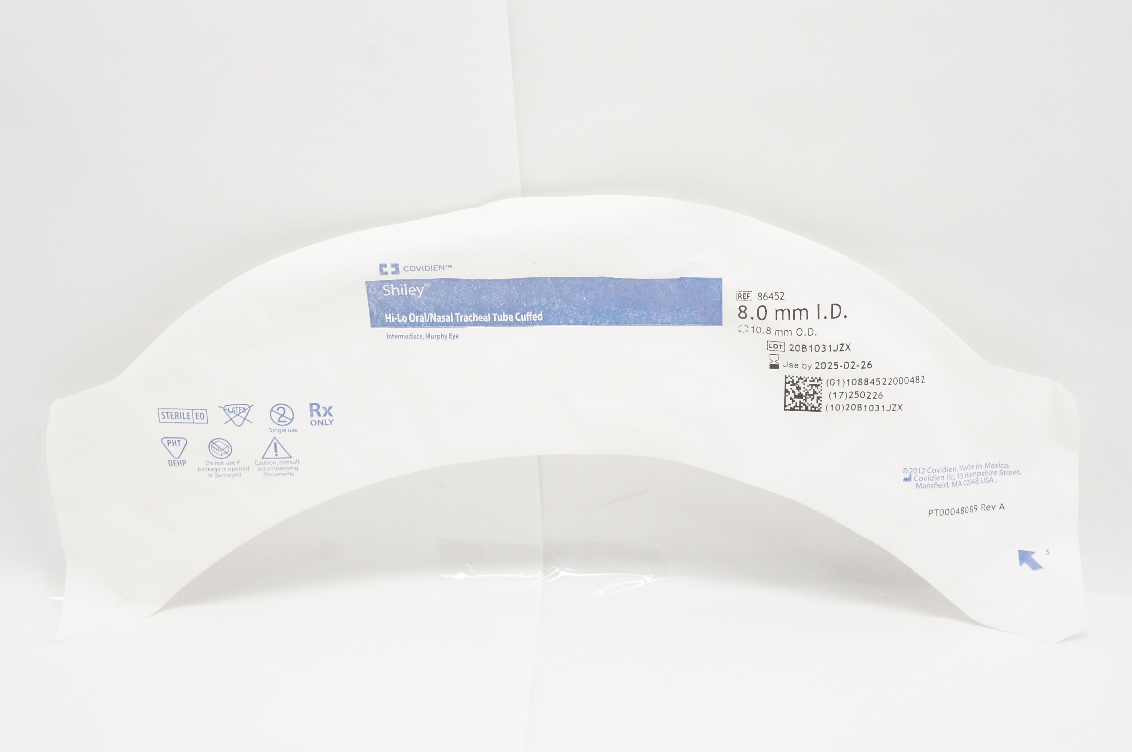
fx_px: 1413
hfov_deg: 43.6
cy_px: 398
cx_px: 593
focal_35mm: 45
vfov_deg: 29.8
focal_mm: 28
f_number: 8
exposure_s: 1/250
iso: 3200
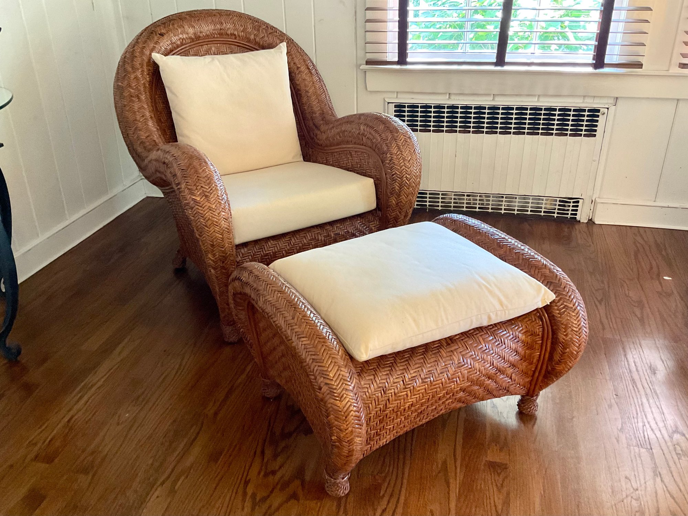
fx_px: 576
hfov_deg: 61.7
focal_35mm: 29
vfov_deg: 48.2
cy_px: 258
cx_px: 344
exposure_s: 1/60
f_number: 1.8
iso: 250
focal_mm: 3
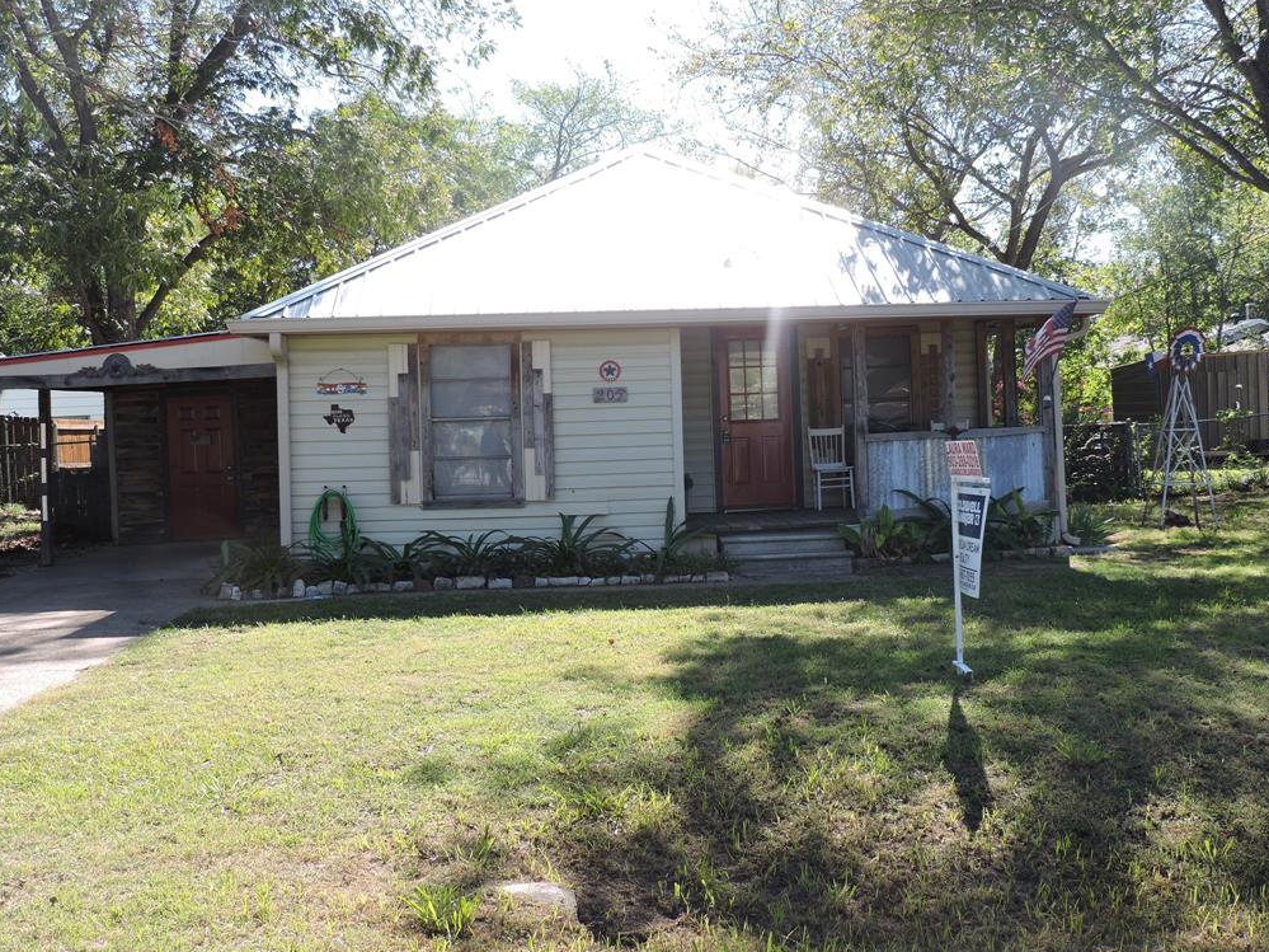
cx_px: 626
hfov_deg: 45.8
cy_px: 486
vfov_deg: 35.1
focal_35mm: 41
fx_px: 1503
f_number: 3.3
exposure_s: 1/320
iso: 100
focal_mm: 7.1
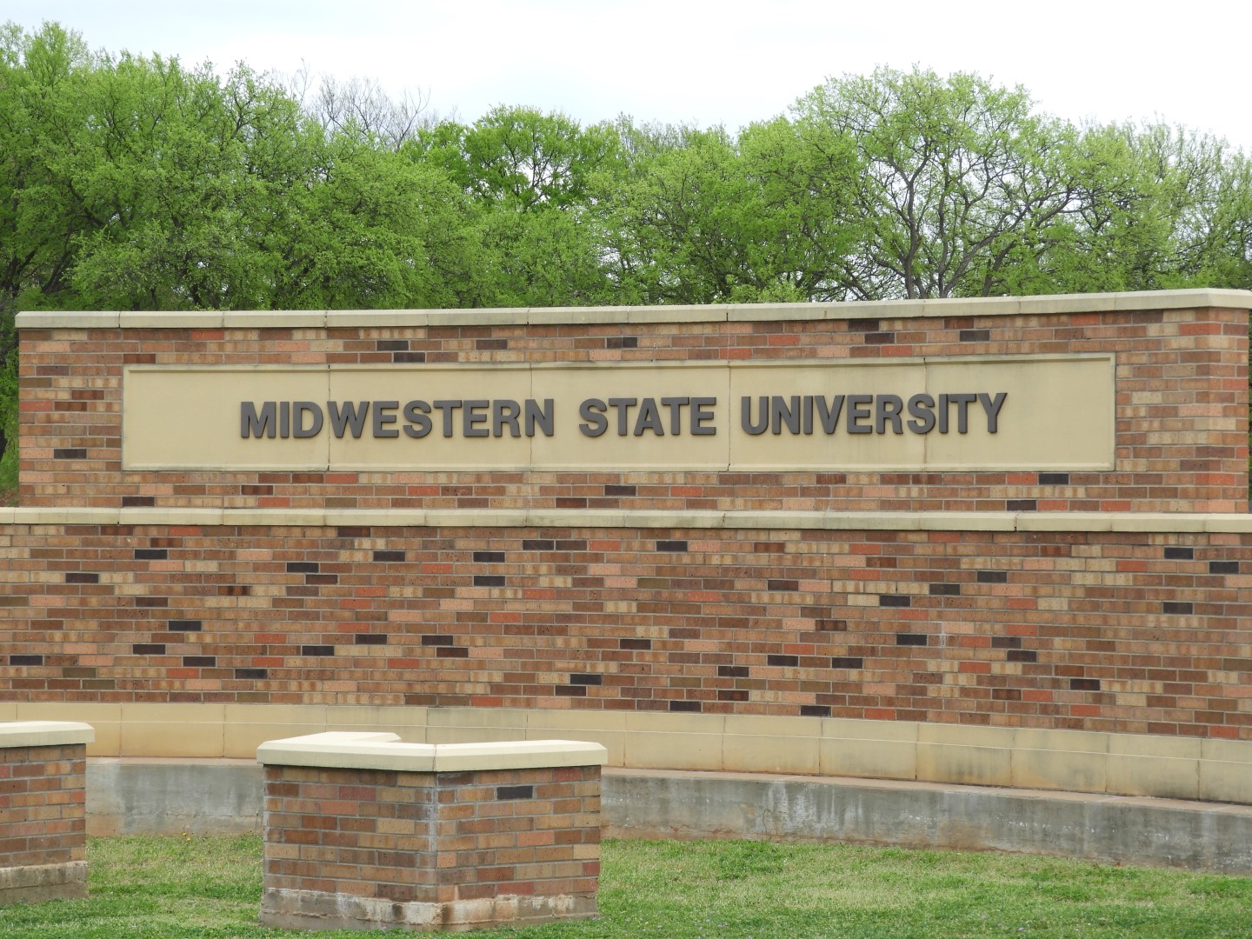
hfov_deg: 17.1
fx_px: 4159
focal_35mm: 115
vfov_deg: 12.9
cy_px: 470
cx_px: 626
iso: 100
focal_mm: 20.6
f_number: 5
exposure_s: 1/200
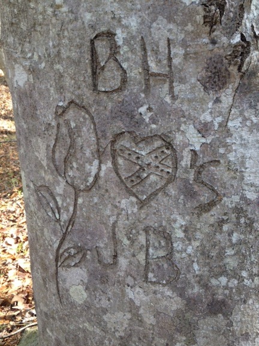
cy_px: 173
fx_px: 349
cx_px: 130
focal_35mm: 35
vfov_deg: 52.6
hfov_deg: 40.7
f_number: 2.4
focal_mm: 4.28
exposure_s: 1/120
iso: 64
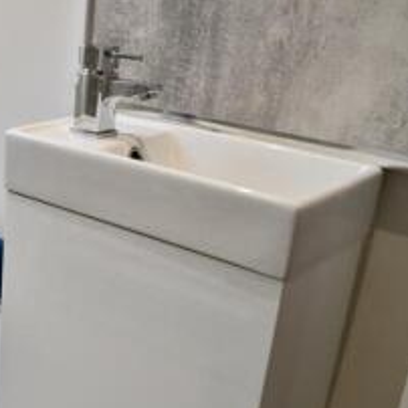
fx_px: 720
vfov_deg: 31.6
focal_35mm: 54
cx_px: -67
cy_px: 237
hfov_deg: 28.1
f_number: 7.1
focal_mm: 18
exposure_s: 1/25
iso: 400
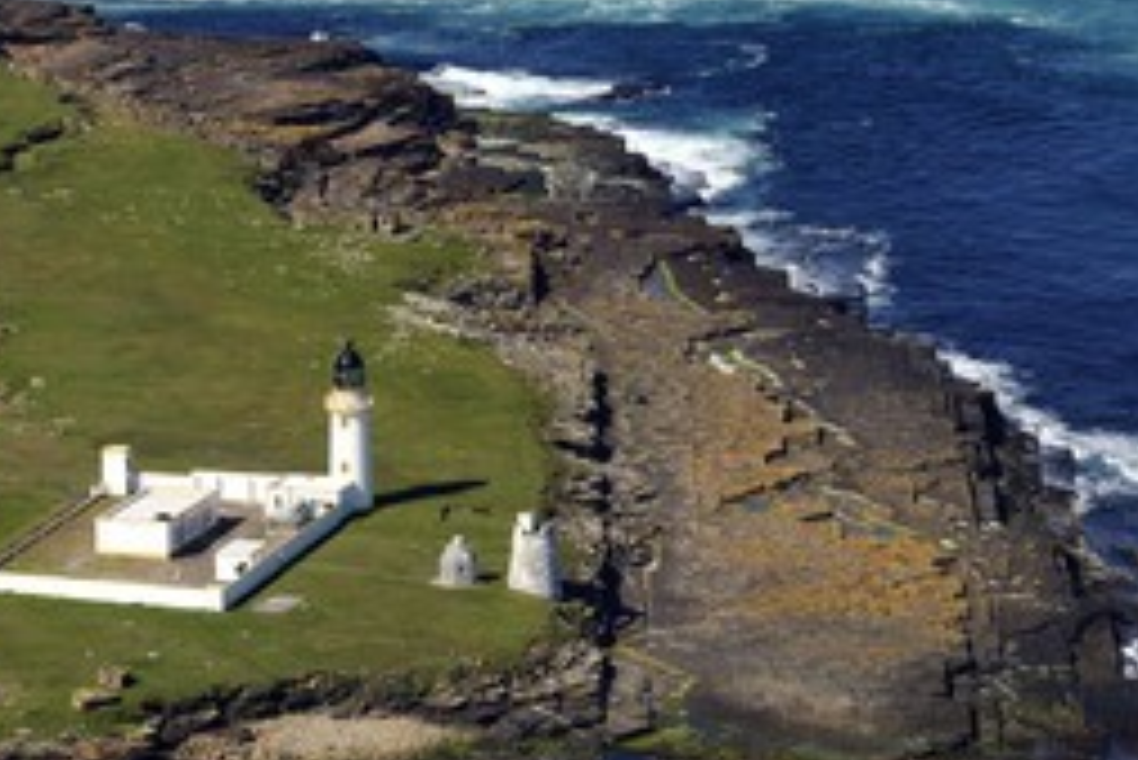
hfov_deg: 6.2
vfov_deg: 4.1
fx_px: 10500
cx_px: 805
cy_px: 423
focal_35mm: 332
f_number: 10
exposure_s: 1/800
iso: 400
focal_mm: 200
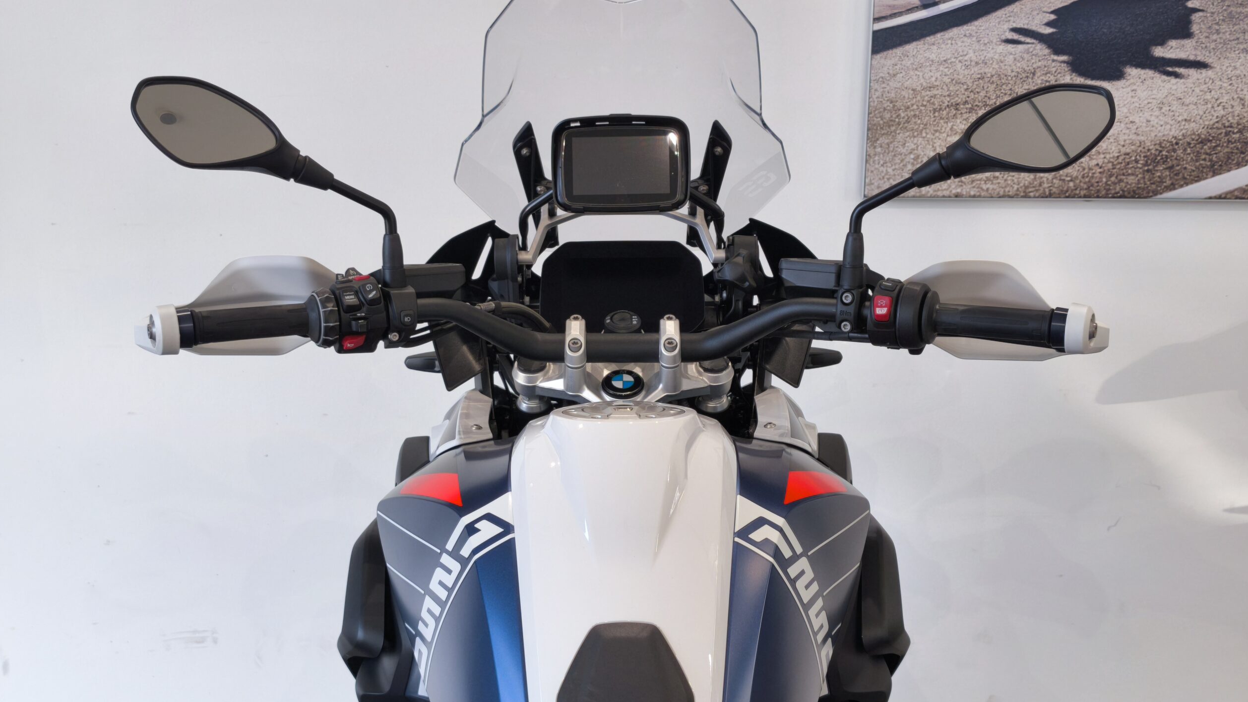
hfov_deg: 40.6
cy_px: 421
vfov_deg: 23.5
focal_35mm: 51
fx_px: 1688
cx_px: 623
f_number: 1.6
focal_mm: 6.57
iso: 80
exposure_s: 1/100
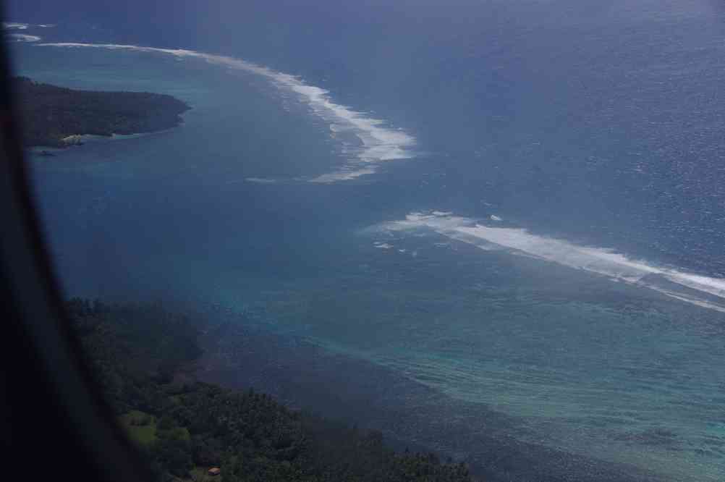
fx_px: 1171
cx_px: 362
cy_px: 241
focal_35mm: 58
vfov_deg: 23.3
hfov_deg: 34.4
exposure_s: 1/180
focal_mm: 38.8
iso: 100
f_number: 8
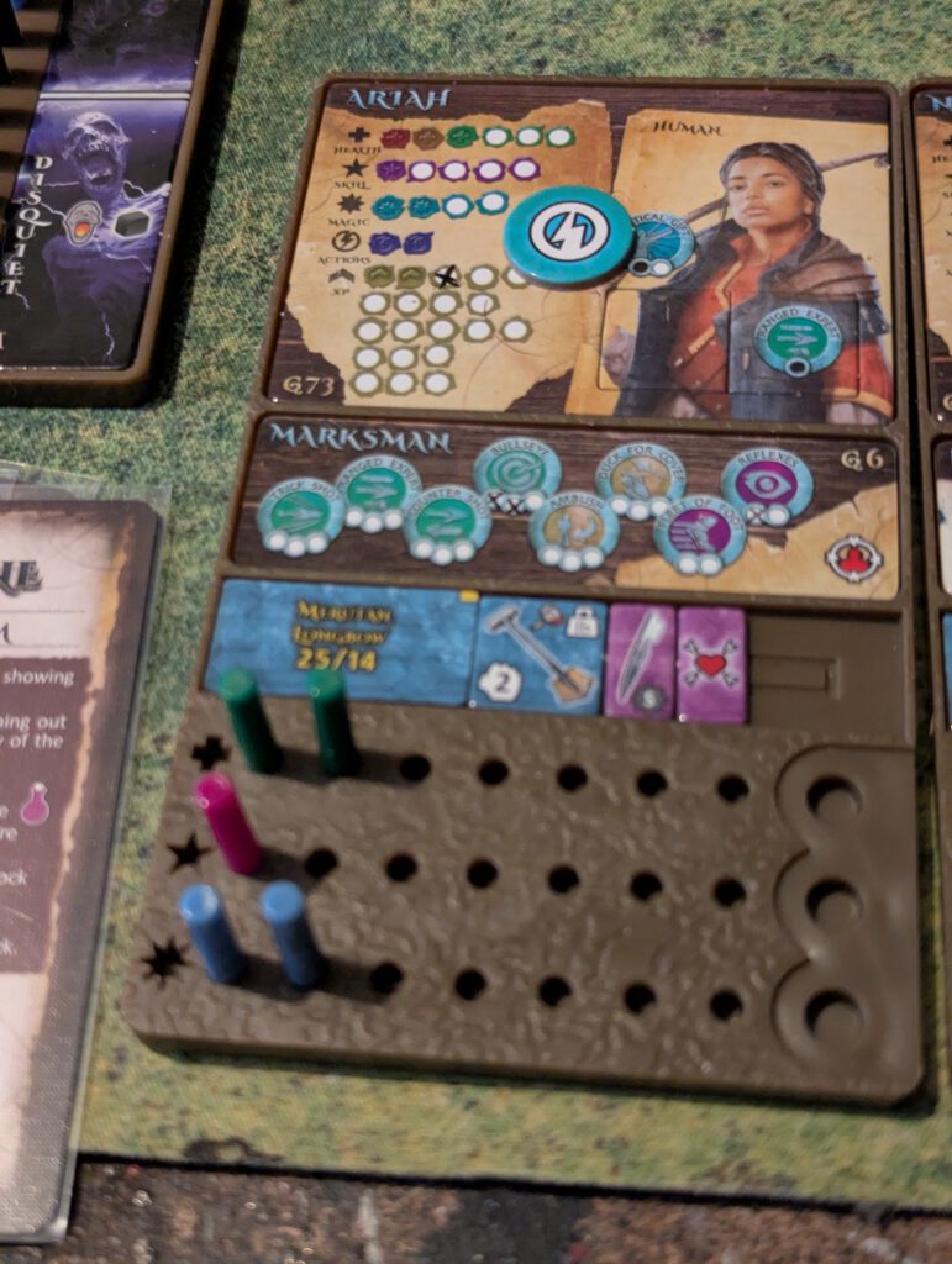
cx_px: 476
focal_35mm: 48
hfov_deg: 30.3
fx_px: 1756
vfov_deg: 39.6
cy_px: 632
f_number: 1.85
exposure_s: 1/33.3
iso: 915
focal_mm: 6.81
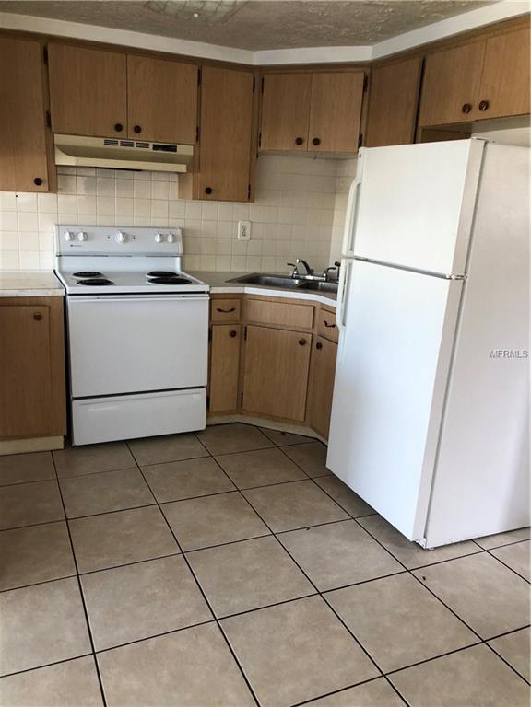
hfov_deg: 49.7
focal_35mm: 28
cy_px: 354
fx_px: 573
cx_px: 266
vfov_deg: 63.4
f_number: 1.8
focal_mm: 3.99
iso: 25
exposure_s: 1/30
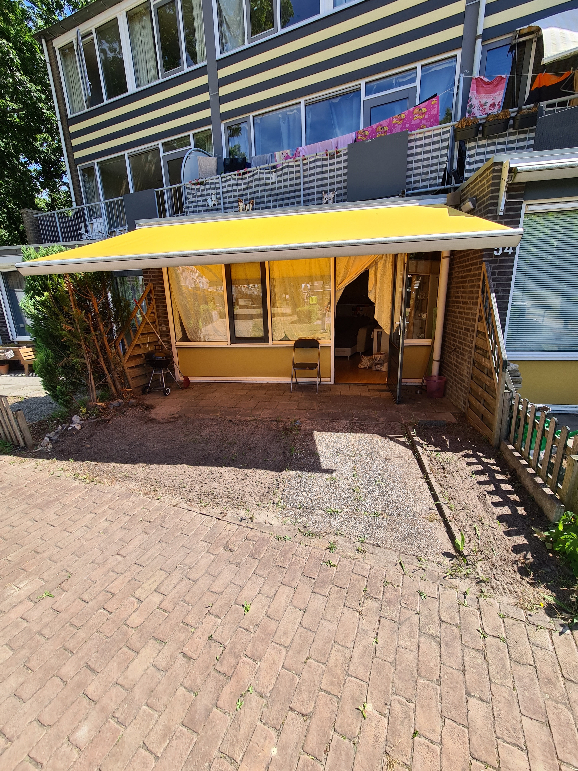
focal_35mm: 13
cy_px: 386
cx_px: 289
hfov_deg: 89.9
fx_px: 289
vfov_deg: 106.2
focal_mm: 2.22
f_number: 2.2
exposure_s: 1/770
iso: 64
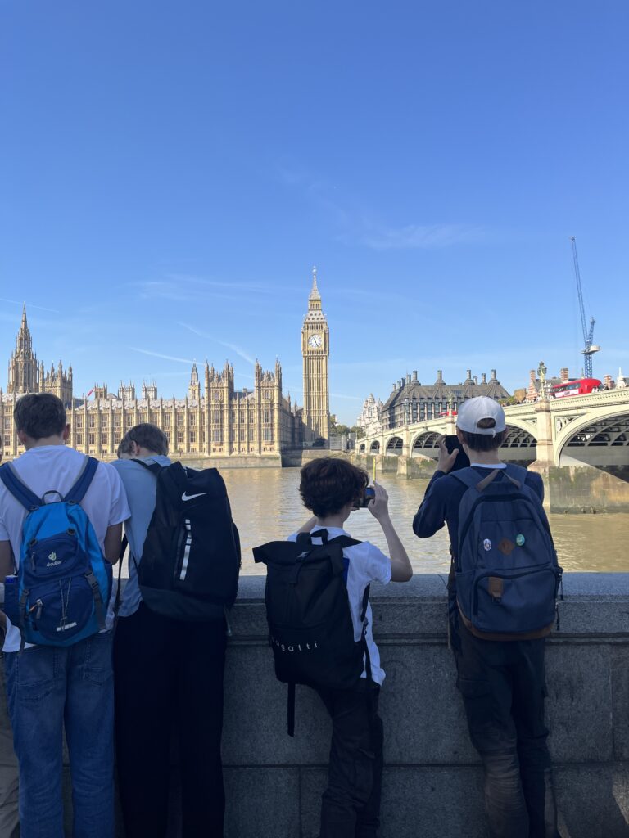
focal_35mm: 26
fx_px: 630
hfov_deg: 53.1
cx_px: 314
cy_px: 419
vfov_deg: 67.3
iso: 50
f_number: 1.6
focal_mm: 5.1
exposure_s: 1/2463
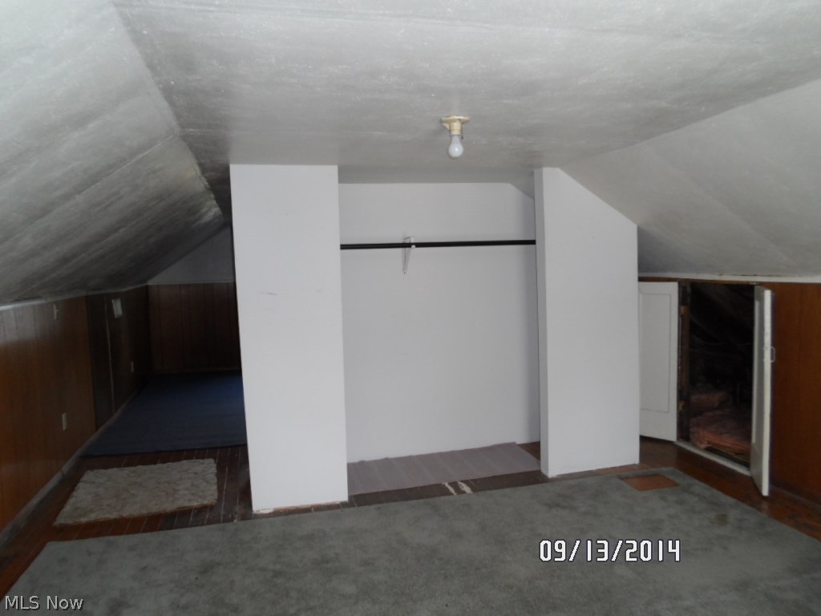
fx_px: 593
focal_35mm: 25
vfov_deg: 54.9
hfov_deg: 69.4
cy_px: 308
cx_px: 410
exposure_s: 1/30
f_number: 2.5
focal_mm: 4.5
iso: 120
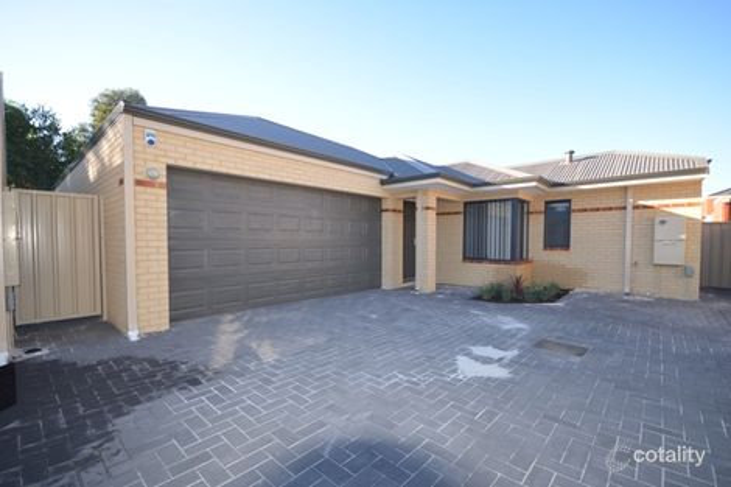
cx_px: 366
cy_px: 244
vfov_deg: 77.3
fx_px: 304
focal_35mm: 15
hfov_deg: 100.4
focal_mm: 10
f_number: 4
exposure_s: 1/250
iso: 180
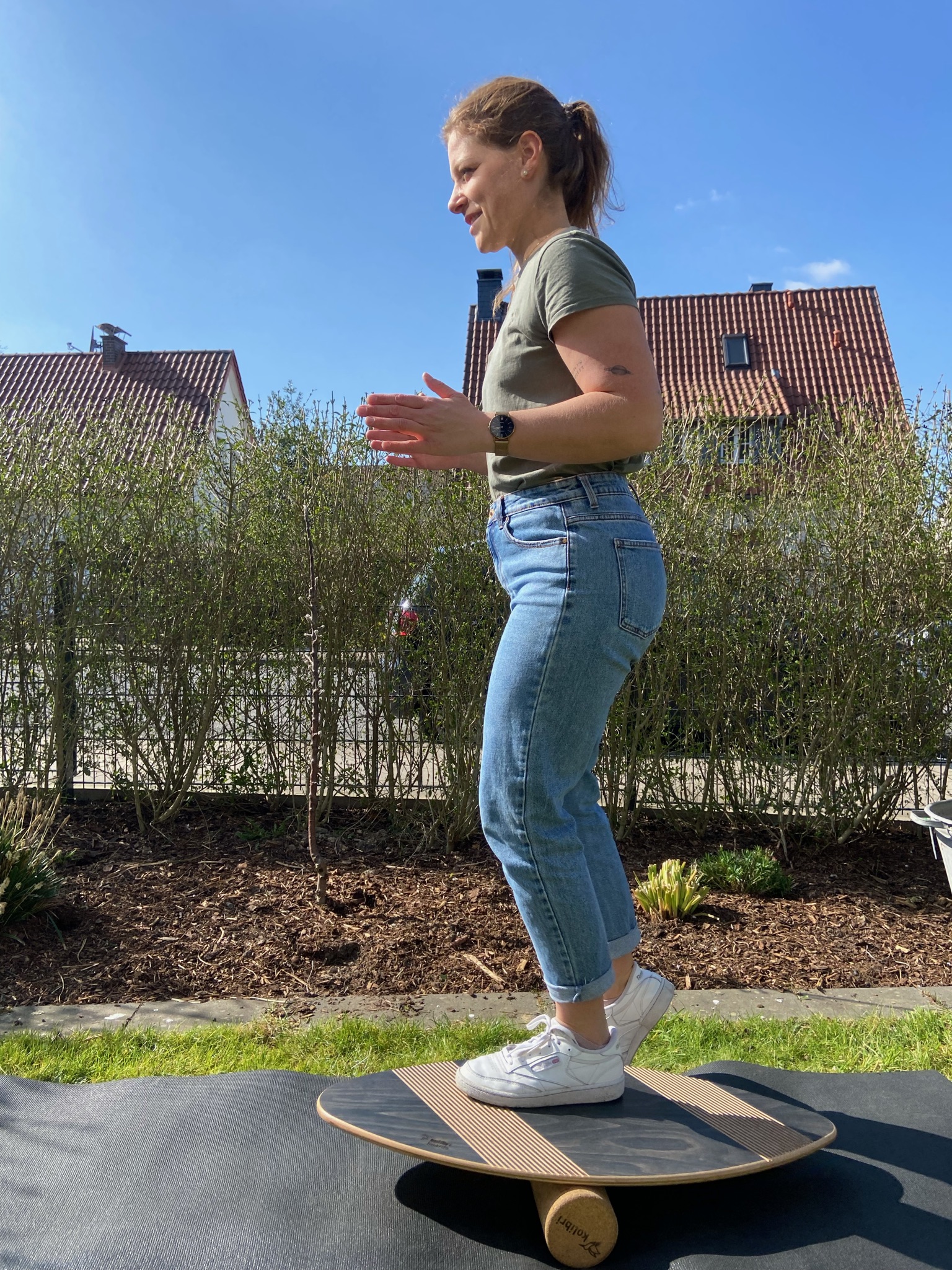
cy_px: 635
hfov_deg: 53.0
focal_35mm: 26
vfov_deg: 67.3
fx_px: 954
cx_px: 476
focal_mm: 4.25
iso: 32
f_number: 1.8
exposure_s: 1/2066
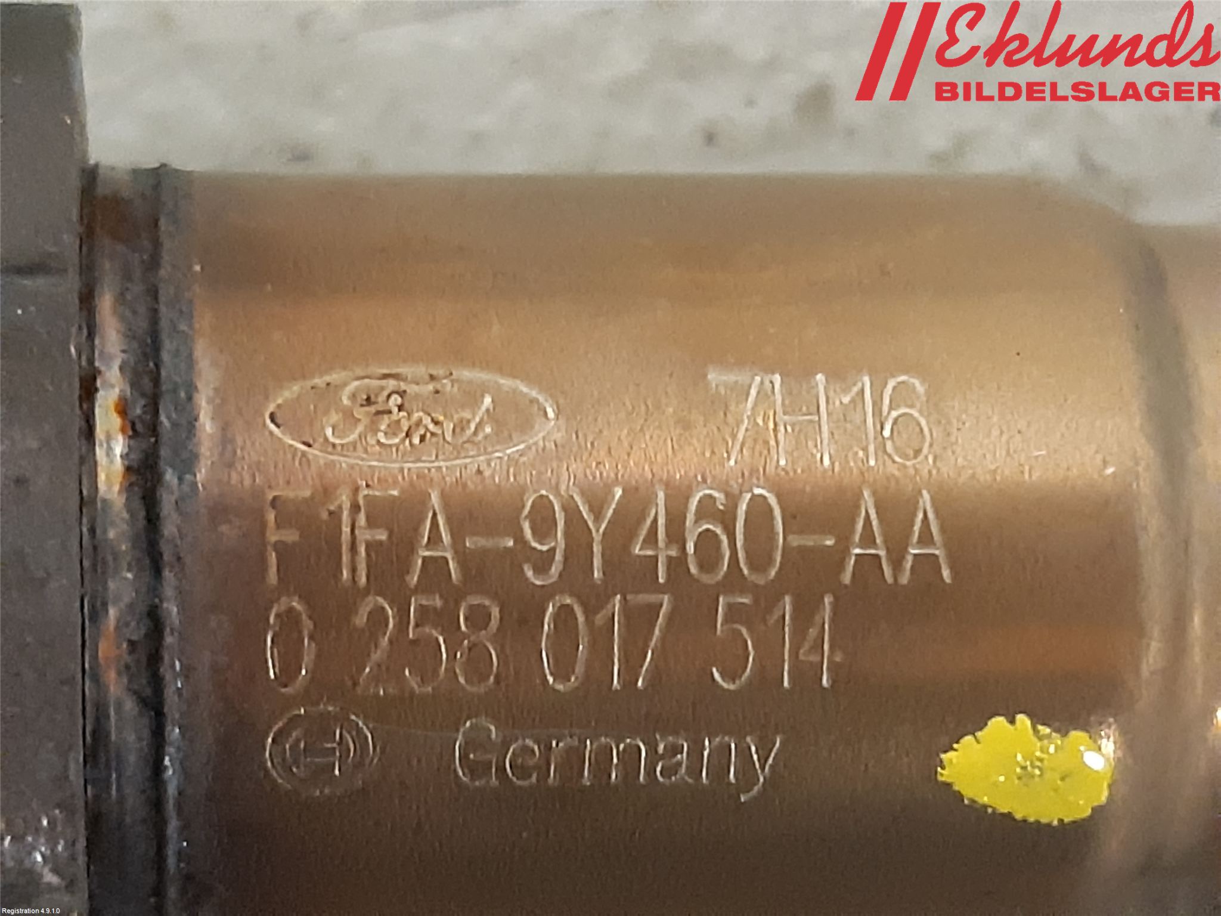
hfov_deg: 67.3
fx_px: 917
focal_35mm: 26
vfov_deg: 53.1
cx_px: 610
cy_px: 458
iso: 640
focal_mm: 3.93
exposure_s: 1/20
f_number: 1.7
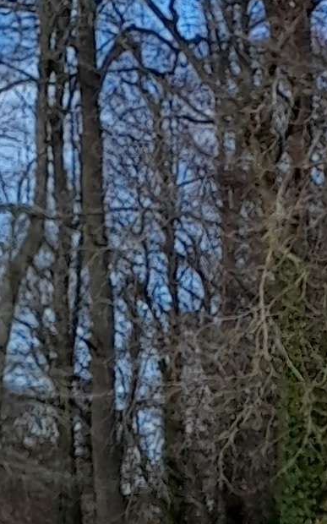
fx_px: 2441
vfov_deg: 10.8
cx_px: 1252
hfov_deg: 6.4
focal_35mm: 171
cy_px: 1160
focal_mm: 4.6
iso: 20
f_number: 2
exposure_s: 1/479
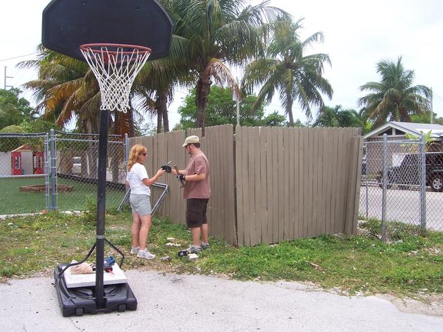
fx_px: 461
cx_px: 222
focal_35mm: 36
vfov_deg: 39.7
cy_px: 166
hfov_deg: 51.4
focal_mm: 6
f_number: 4.8
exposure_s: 1/350
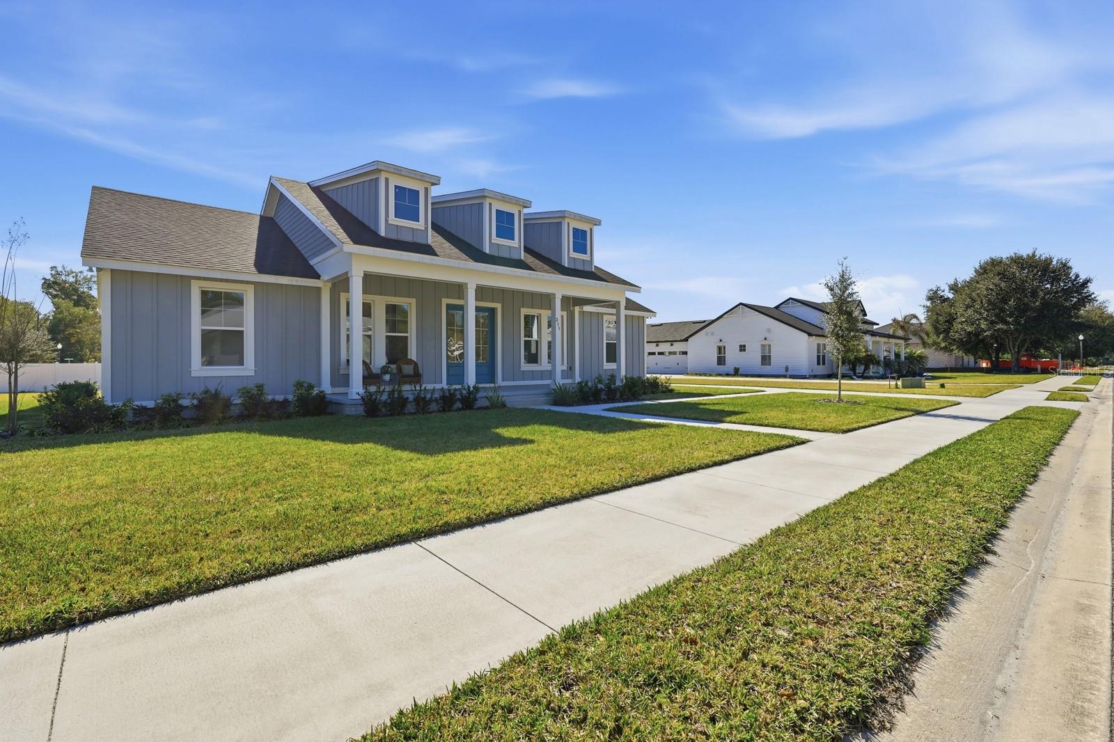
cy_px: 371
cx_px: 557
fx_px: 510
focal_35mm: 16
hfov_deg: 95.0
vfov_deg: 72.0
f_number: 8
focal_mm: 16.5
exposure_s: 1/6400
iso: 125
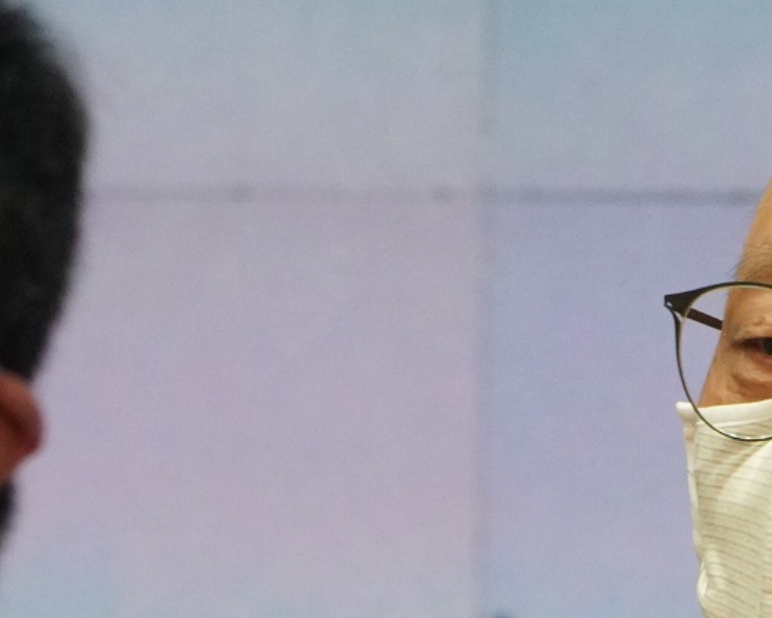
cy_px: 949
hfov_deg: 1.7
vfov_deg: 1.4
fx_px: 25833
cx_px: 498
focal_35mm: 1130
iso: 3200
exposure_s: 1/80
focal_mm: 200
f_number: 5.6
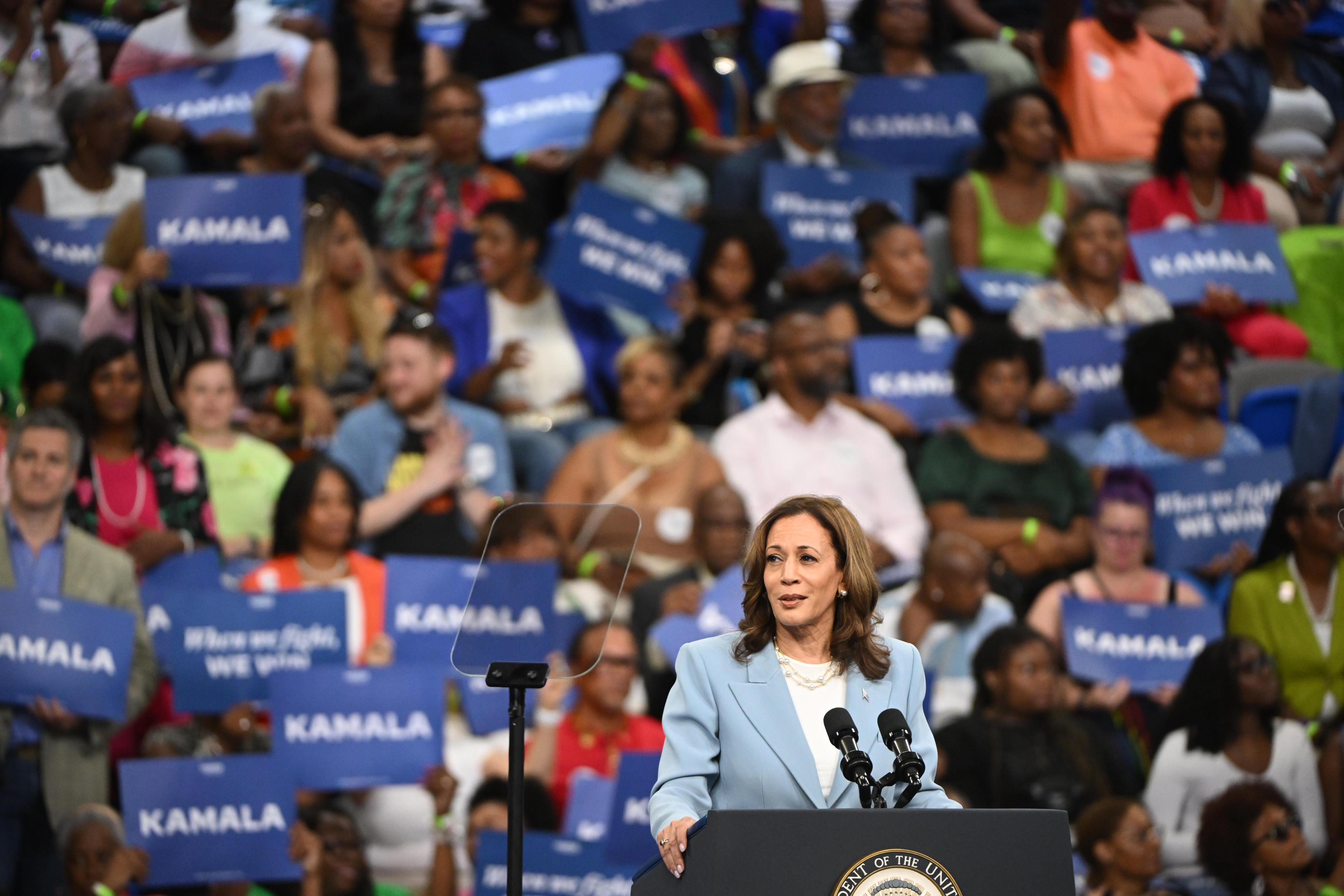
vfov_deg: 4.7
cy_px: 448
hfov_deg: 7.1
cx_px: 672
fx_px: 10826
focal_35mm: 290
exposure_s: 1/500
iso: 4000
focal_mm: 290
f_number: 4
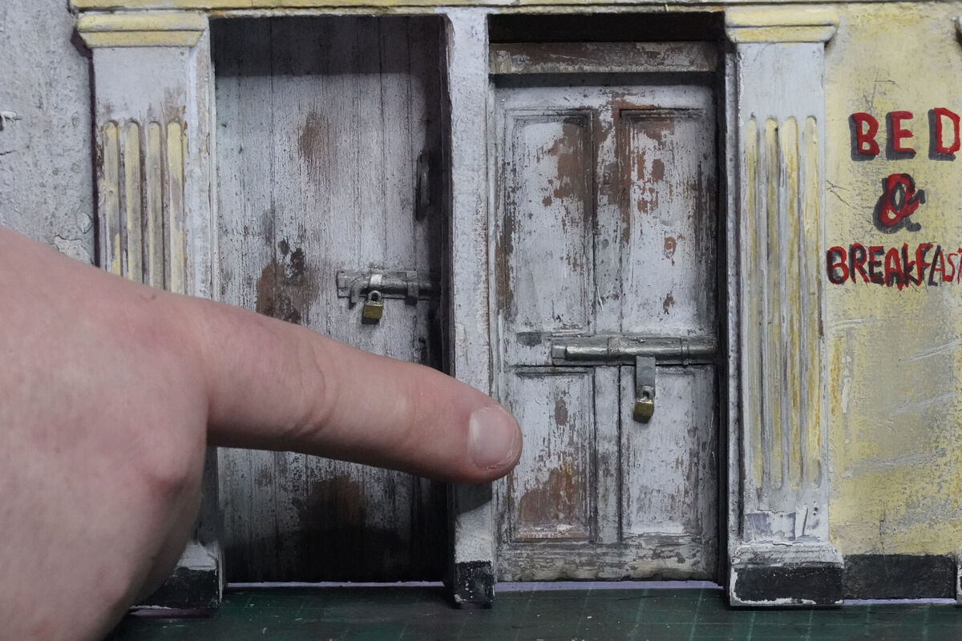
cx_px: 481
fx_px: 5344
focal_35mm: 200
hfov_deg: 10.3
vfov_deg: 6.9
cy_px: 320
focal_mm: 200
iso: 16000
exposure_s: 1/160
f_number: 18
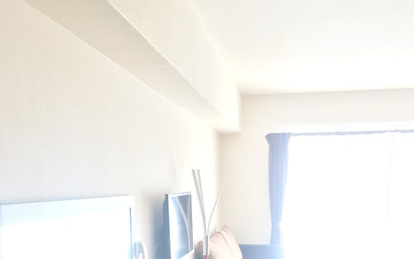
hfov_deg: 44.4
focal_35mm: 45
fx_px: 508
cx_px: 211
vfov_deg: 26.8
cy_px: 265
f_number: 2.2
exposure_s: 1/30
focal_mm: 4.15
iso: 32
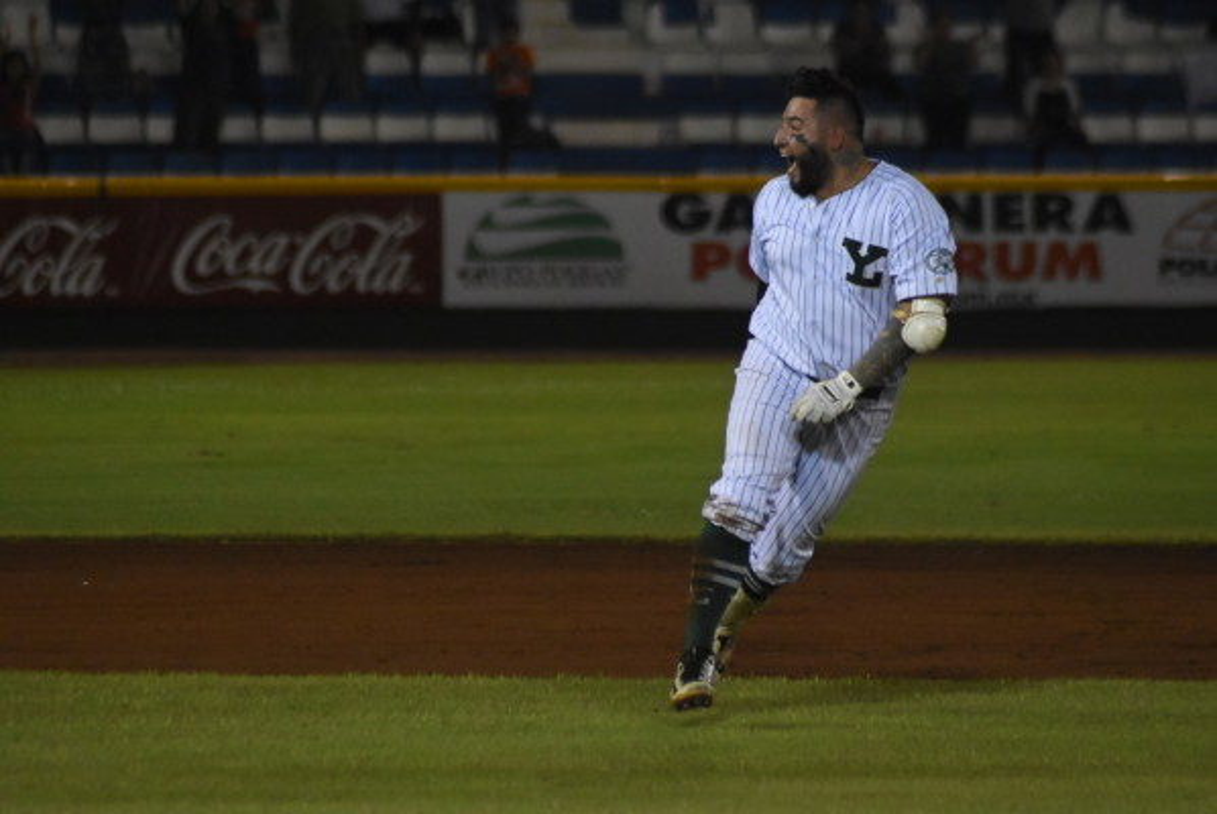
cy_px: 407
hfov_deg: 4.6
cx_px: 608
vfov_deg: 3.1
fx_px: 15227
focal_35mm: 450
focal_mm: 300
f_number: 5.6
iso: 5000
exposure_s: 1/1000
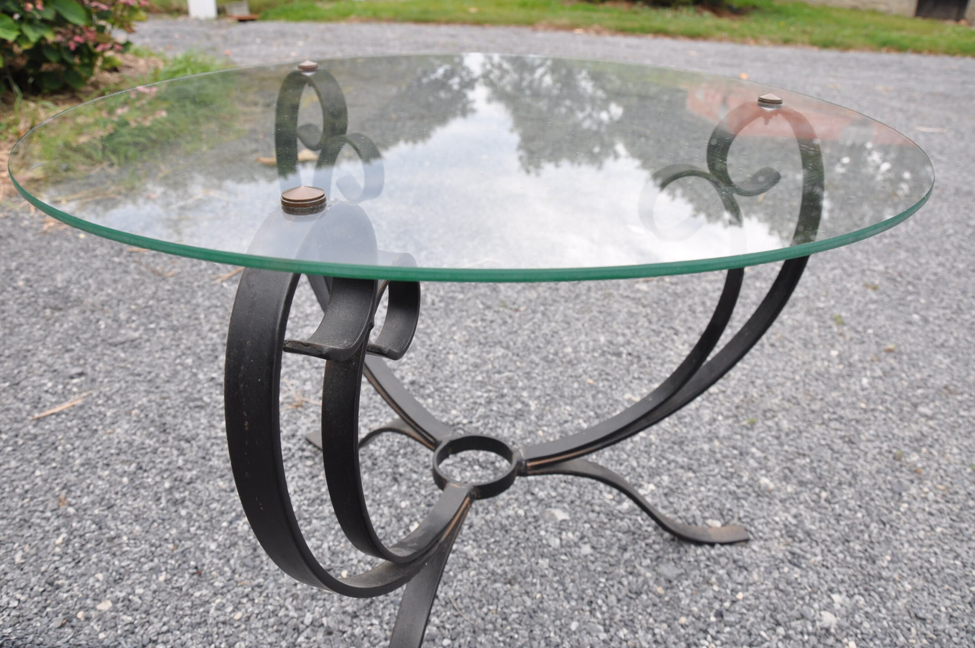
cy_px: 324
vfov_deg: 47.8
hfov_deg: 67.4
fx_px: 730
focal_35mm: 27
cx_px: 488
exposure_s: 1/250
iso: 320
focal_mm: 18
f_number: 8
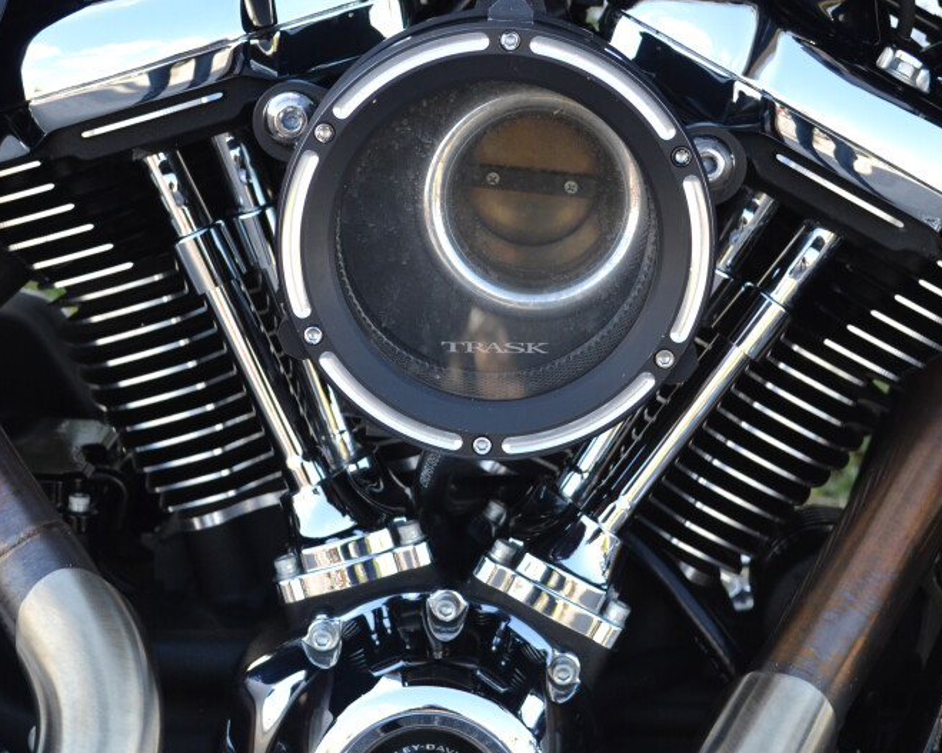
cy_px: 387
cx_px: 482
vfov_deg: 18.7
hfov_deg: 23.3
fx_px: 2286
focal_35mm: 82
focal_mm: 32
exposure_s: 1/125
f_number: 5.6
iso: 250
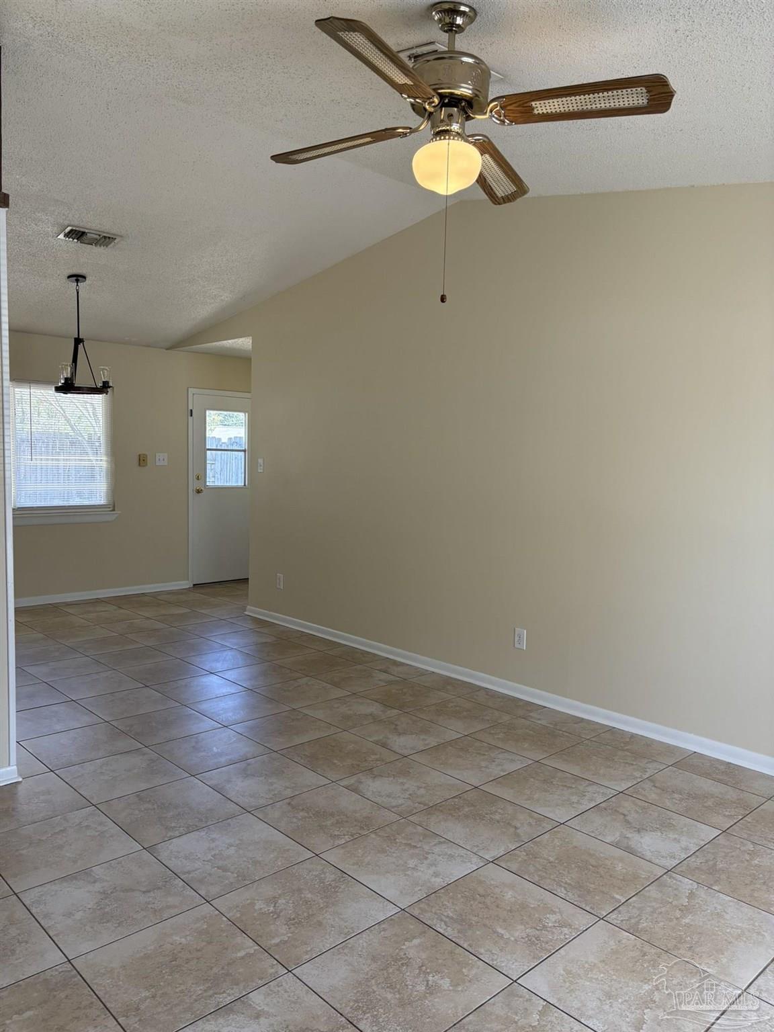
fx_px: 775
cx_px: 387
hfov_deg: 53.1
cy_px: 516
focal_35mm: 26
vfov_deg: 67.3
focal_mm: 5.96
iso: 125
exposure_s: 1/239
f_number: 1.6
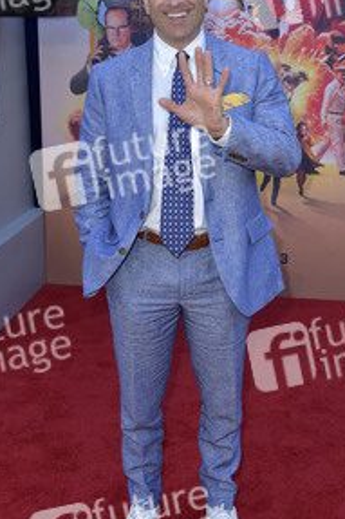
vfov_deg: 37.5
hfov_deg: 25.5
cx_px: 176
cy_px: 259
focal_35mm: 53
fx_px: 763
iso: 320
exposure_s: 1/250
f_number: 6.3
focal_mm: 38
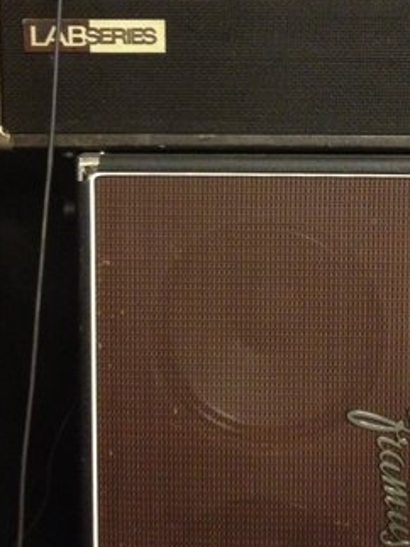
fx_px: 1027
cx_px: 278
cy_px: 147
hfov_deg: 22.5
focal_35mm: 65
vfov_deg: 29.4
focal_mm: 4.28
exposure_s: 1/15
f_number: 2.4
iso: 500
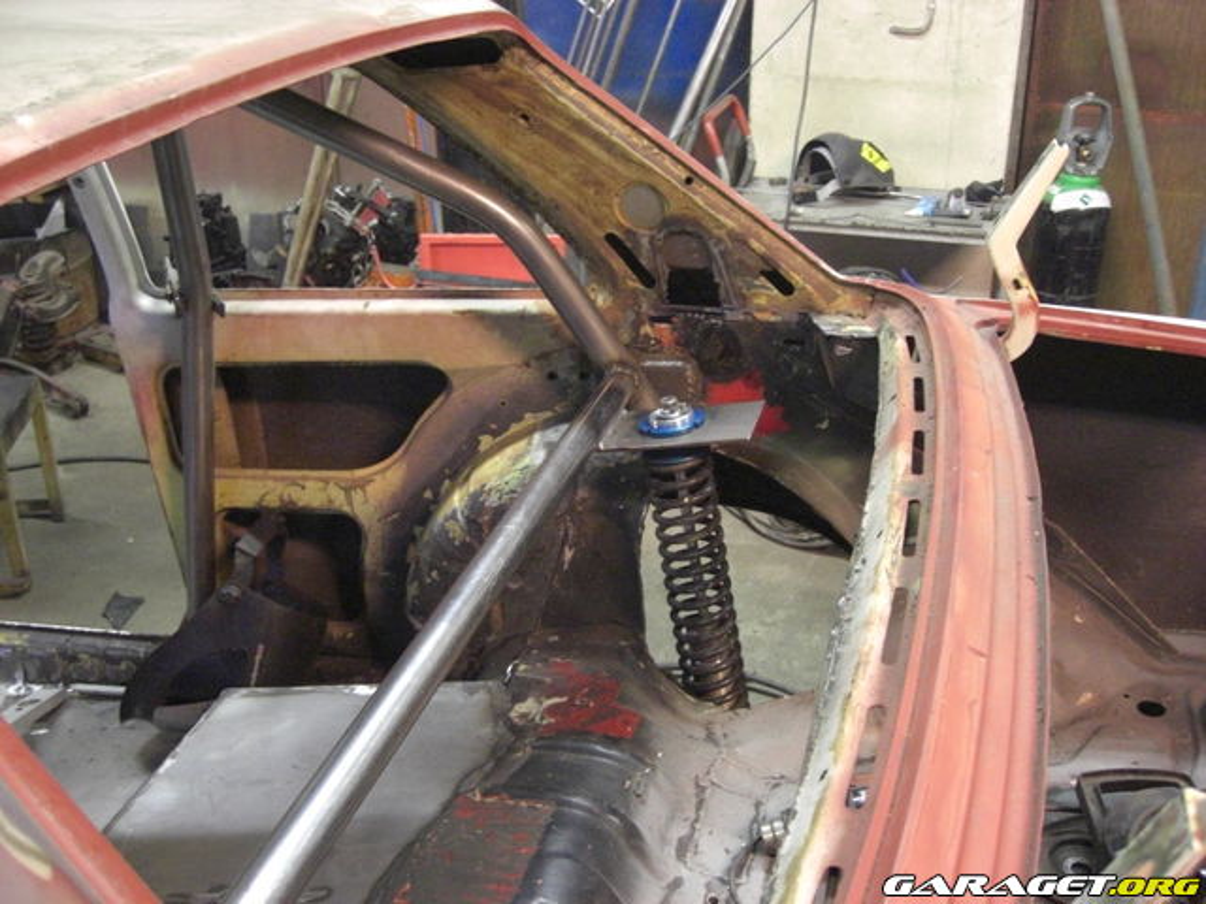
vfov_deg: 37.7
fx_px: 1324
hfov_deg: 49.0
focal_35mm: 38
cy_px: 452
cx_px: 603
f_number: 2.8
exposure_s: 1/20
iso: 800
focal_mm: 7.9
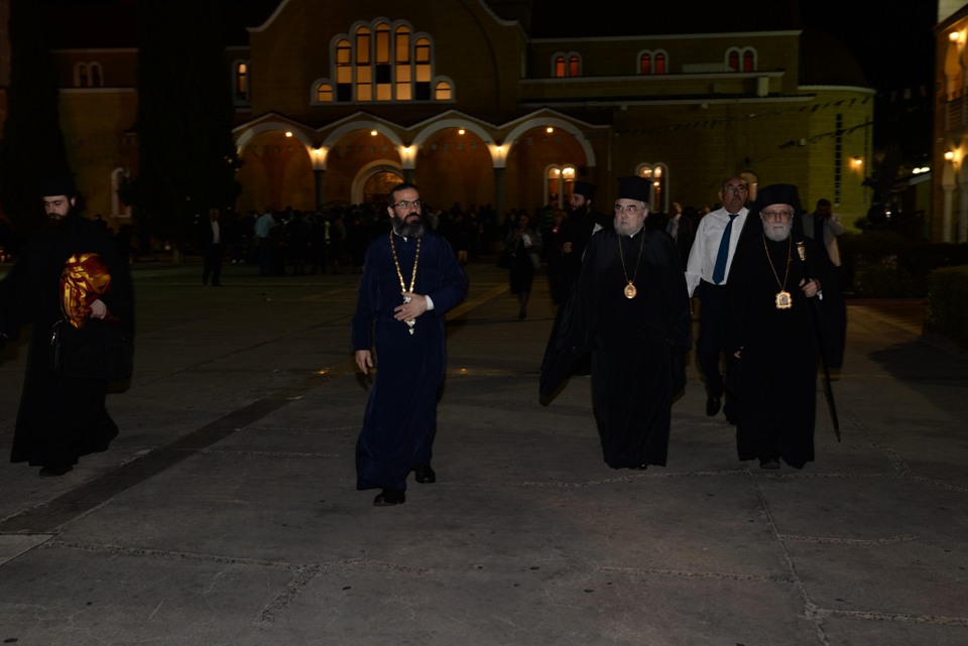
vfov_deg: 30.5
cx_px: 484
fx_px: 1184
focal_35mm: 44
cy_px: 323
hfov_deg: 44.5
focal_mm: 44
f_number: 7.1
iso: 1000
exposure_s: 1/40
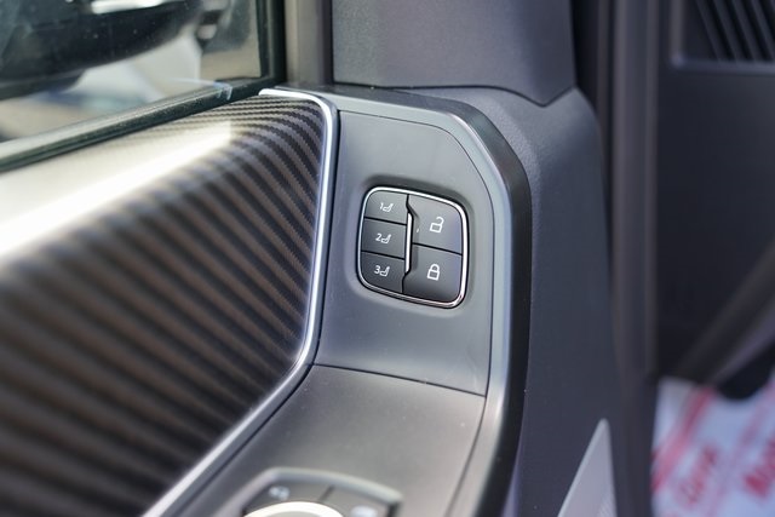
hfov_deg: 46.4
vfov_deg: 31.9
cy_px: 258
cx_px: 388
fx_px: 904
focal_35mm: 42
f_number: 4
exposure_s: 1/60
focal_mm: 42
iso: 100
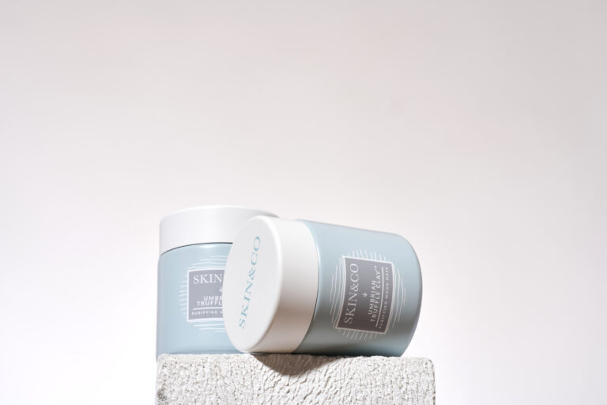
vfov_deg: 13.0
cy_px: 202
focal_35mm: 105
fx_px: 1770
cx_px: 304
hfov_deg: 19.5
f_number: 22
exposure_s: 1/160
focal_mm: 105
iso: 64
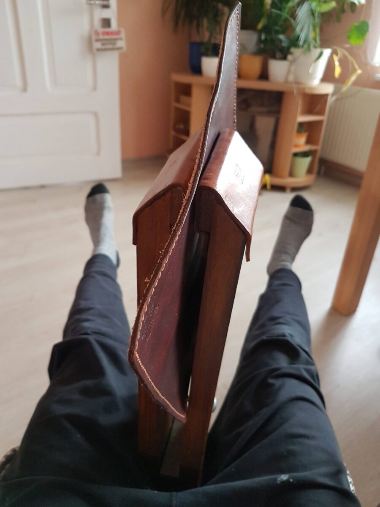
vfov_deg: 67.3
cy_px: 254
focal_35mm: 26
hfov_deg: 53.1
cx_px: 190
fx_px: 381
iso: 200
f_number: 1.7
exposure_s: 1/20
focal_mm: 4.2
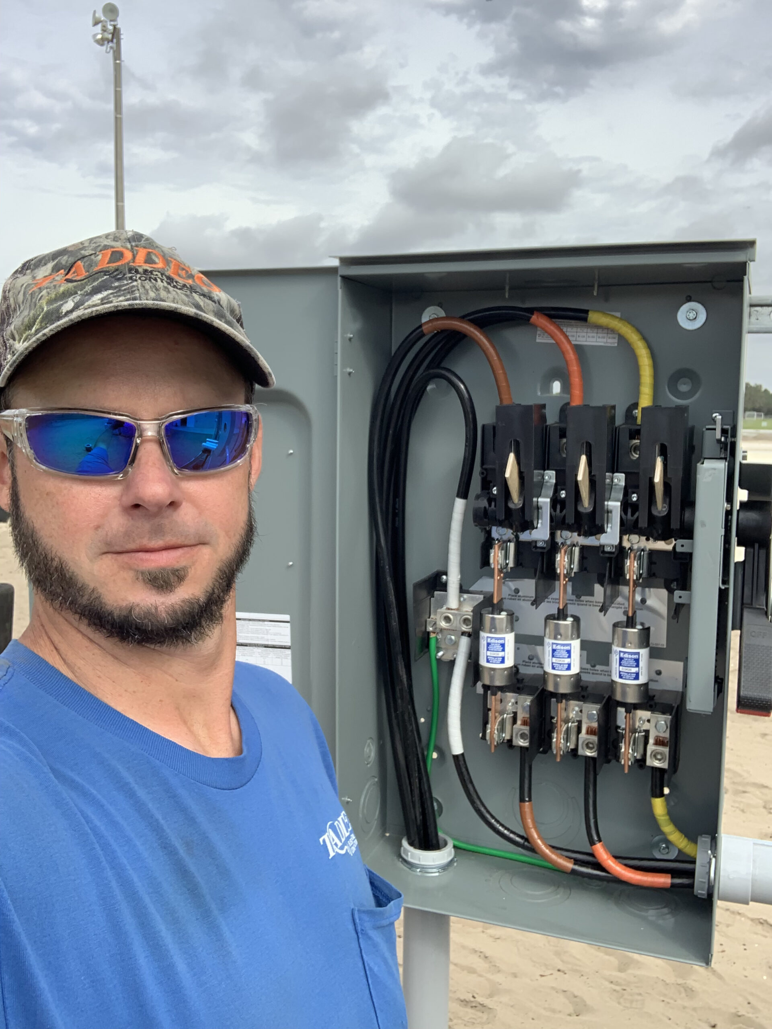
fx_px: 952
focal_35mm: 32
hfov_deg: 44.2
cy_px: 514
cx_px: 386
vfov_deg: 56.8
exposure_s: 1/566
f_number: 2.2
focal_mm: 2.87
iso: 16
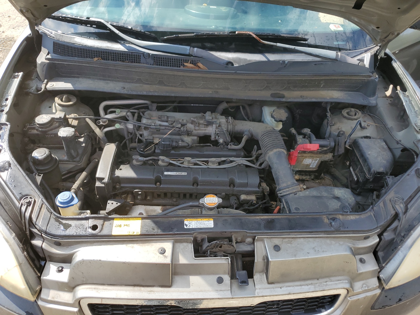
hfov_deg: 67.3
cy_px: 158
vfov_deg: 53.1
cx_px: 210
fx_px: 315
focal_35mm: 26
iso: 50
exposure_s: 1/909
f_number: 1.5
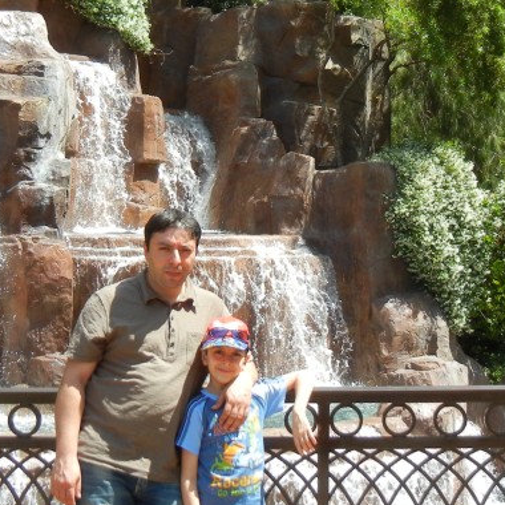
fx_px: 1337
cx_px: 283
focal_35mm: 81
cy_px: 117
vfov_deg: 21.2
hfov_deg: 21.4
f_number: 3.6
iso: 160
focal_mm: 6.2
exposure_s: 1/546
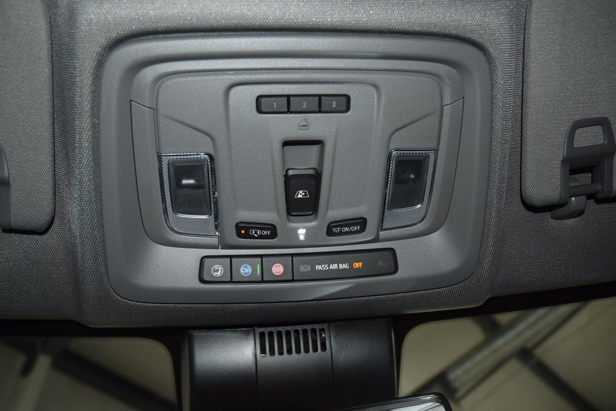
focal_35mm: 36
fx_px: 616
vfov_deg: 36.9
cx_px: 308
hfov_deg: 53.1
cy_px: 206
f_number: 3.8
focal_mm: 24
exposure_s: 1/60
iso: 500
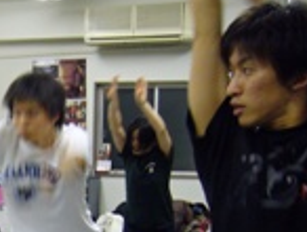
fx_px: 897
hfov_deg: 18.5
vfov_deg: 14.3
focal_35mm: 101
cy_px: 267
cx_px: -50
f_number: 2.8
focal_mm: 5.8
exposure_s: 1/15
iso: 160
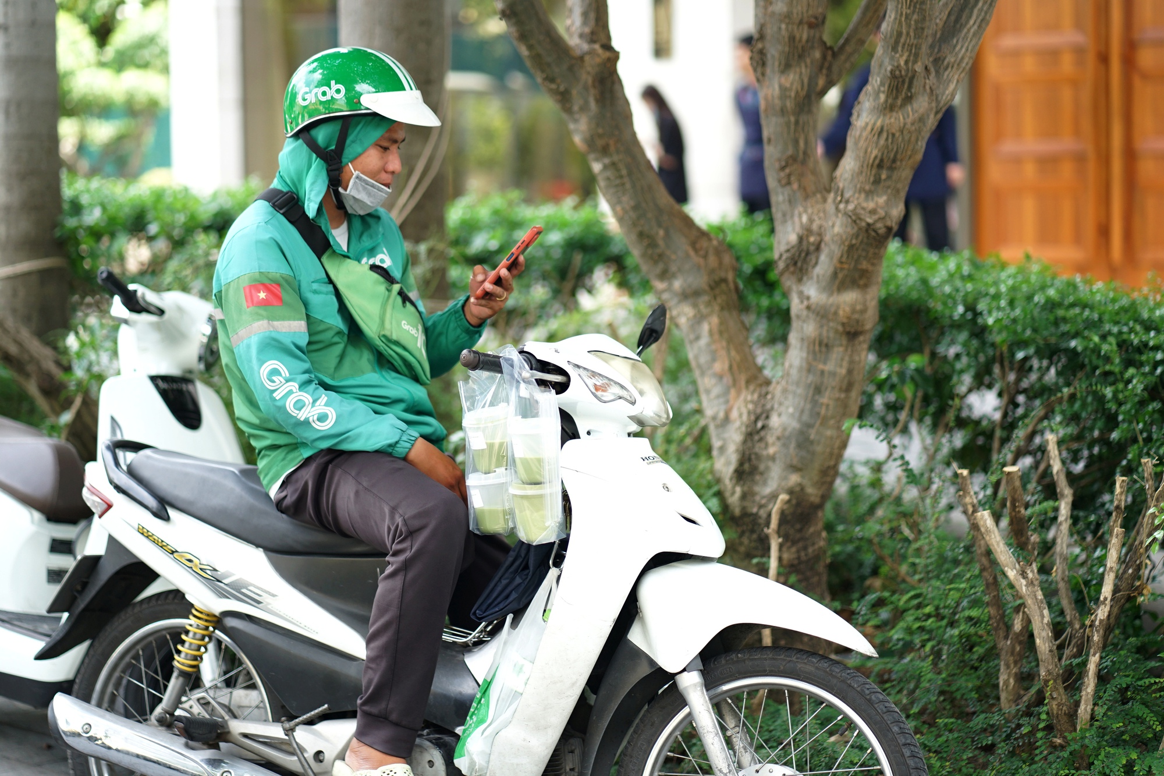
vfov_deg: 16.1
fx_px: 2748
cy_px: 388
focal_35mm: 85
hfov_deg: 23.9
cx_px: 582
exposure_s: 1/640
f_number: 1.8
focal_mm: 85
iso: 250
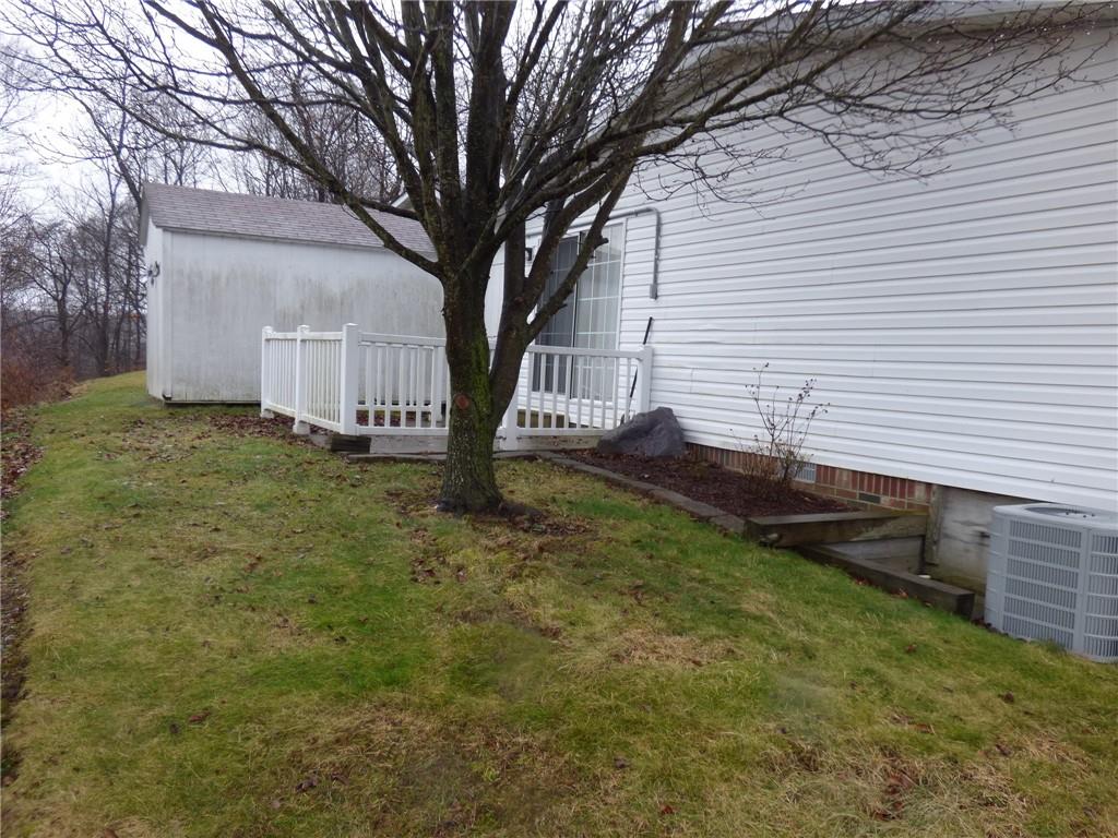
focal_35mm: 25
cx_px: 559
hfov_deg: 69.4
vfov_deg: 54.9
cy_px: 419
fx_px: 807
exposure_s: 1/100
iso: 100
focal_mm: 4.42
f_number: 3
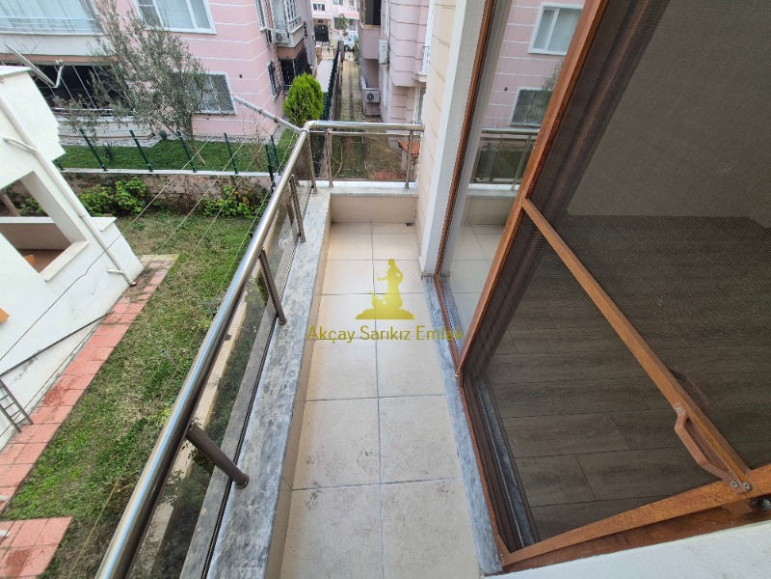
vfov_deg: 89.9
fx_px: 290
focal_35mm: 13
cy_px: 290
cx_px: 386
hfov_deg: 106.2
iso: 50
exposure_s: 1/216
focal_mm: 1.74
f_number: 2.2
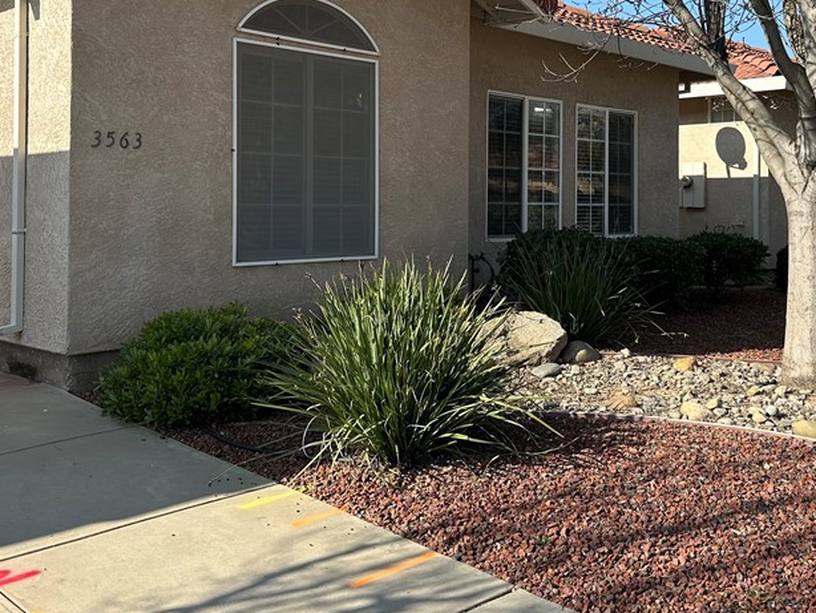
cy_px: 181
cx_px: 520
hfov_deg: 46.3
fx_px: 943
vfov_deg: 35.4
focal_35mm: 40
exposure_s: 1/2469
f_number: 1.78
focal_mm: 6.86
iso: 80
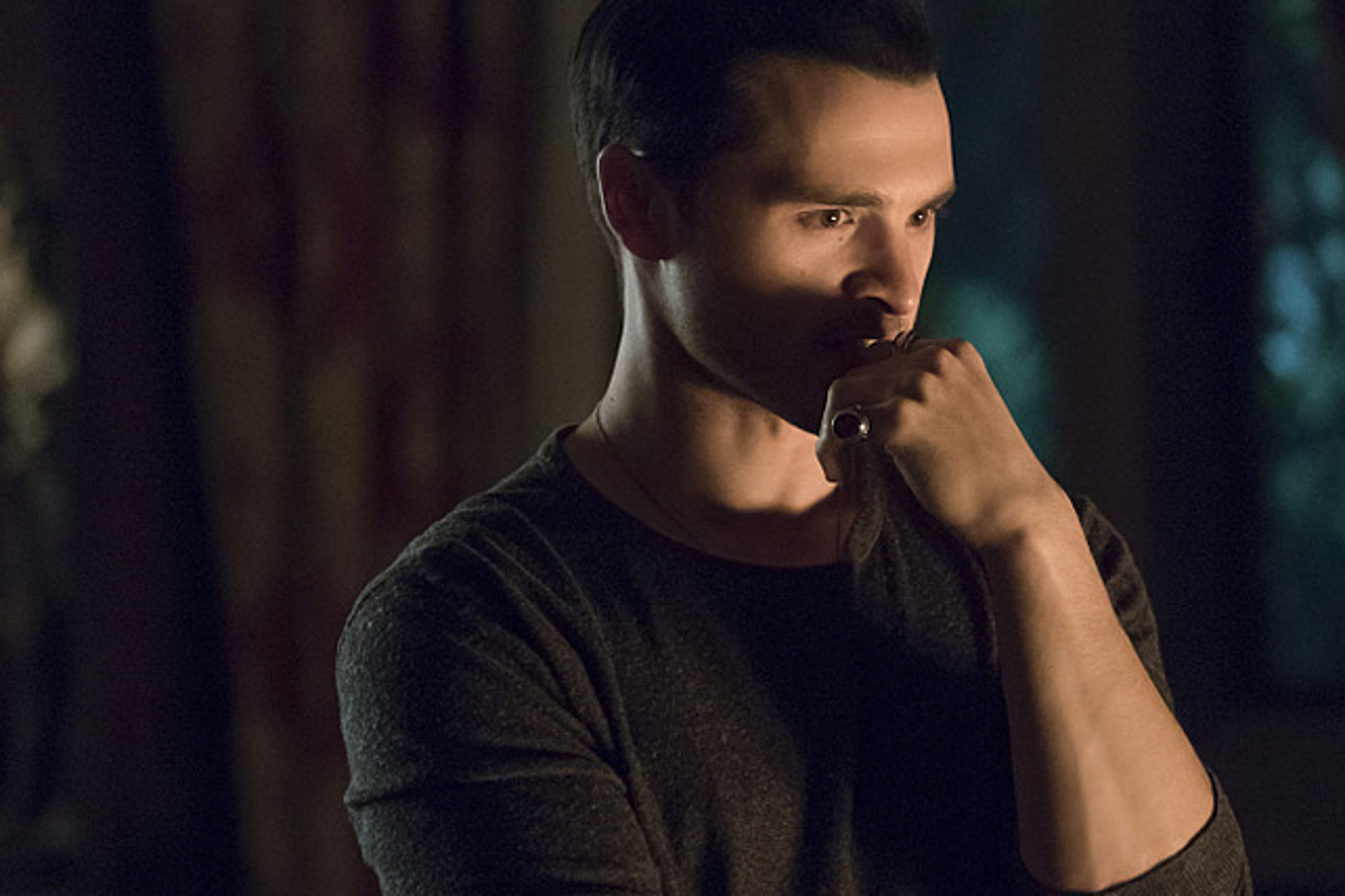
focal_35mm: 243
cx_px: 752
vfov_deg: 5.7
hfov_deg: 8.5
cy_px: 442
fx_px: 9078
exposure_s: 1/60
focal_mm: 200
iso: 12800
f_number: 4
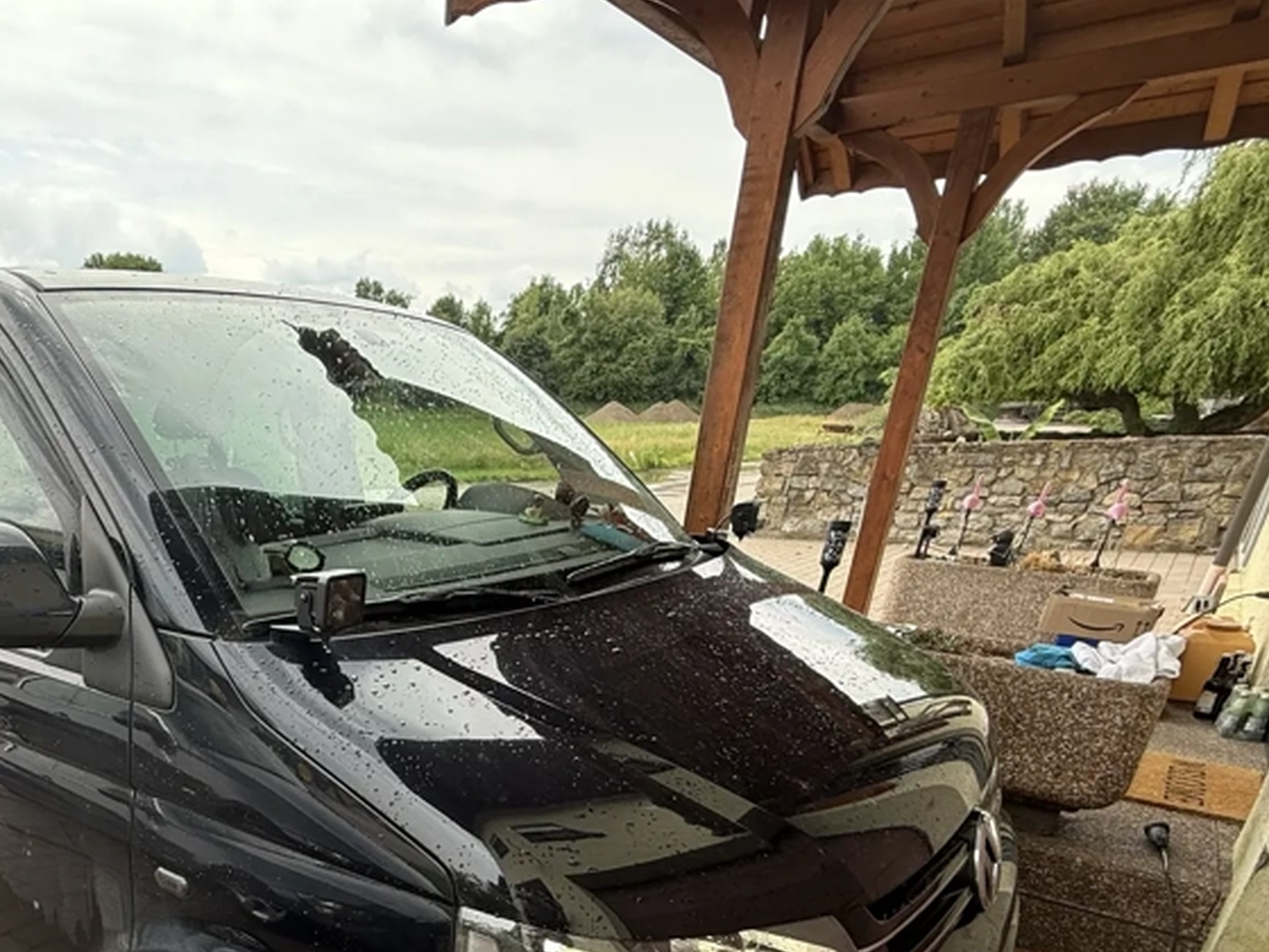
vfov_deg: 50.3
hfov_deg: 65.4
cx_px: 326
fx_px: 916
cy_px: 809
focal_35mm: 25
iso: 64
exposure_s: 1/304
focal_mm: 2.22
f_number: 2.2
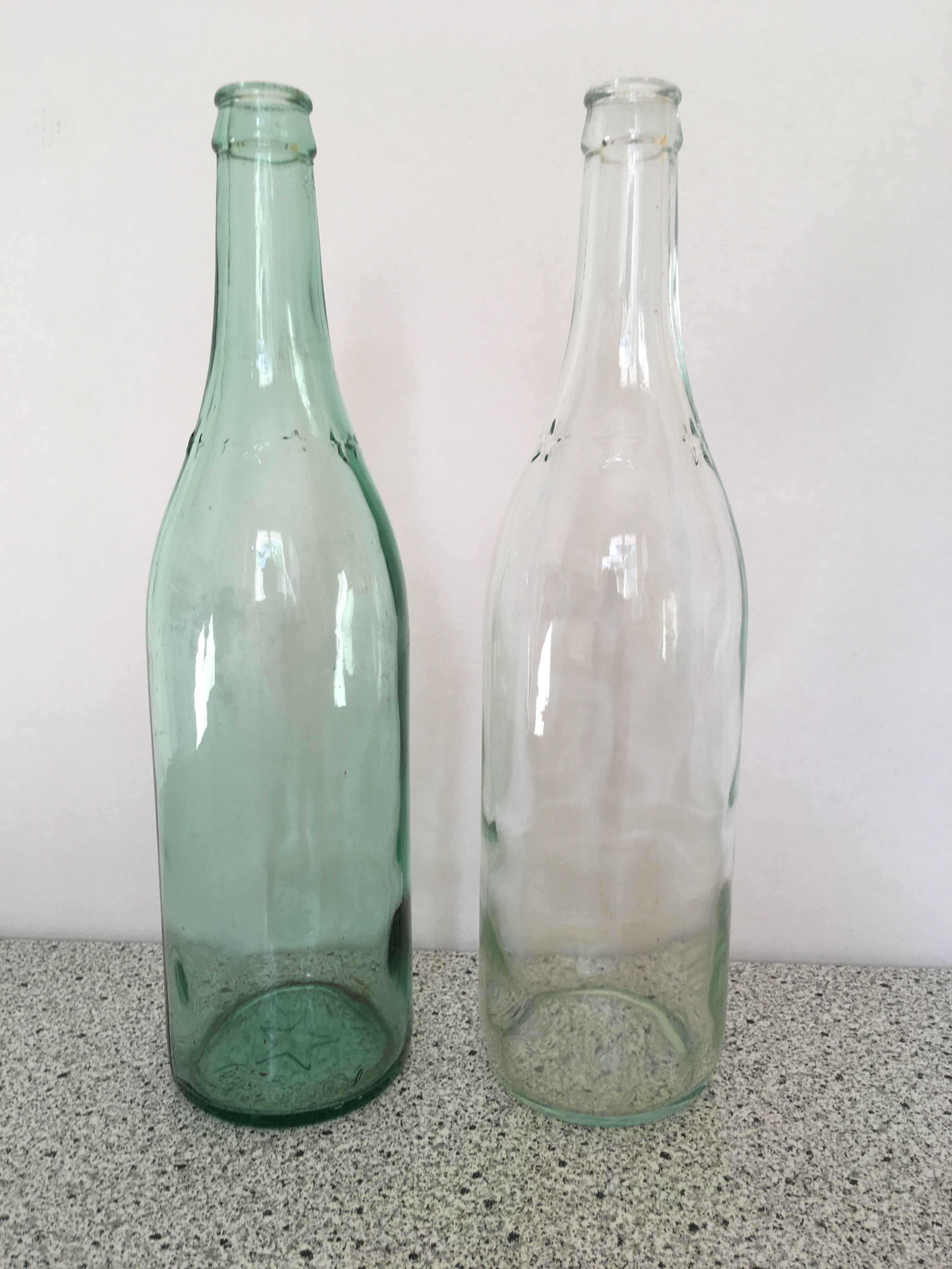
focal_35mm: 29
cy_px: 634
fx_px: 1063
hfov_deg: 48.2
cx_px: 476
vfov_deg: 61.7
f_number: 2.2
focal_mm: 4.15
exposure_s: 1/50
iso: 25
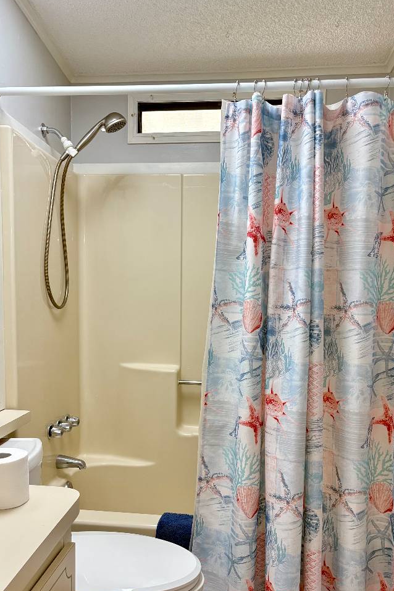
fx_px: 526
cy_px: 344
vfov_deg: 58.4
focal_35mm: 32
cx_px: 183
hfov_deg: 41.1
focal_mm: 5.96
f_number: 1.6
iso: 125
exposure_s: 1/60
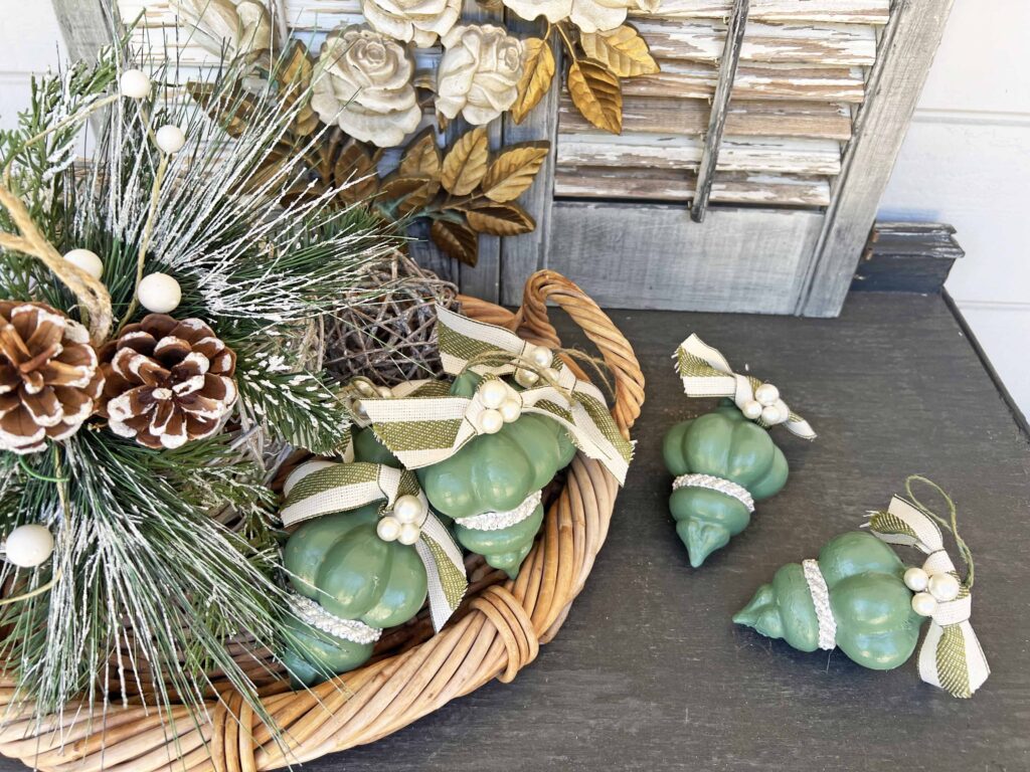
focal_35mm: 26
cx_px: 515
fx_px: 774
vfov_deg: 53.1
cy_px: 386
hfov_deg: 67.3
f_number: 1.5
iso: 40
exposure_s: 1/121
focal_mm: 5.7
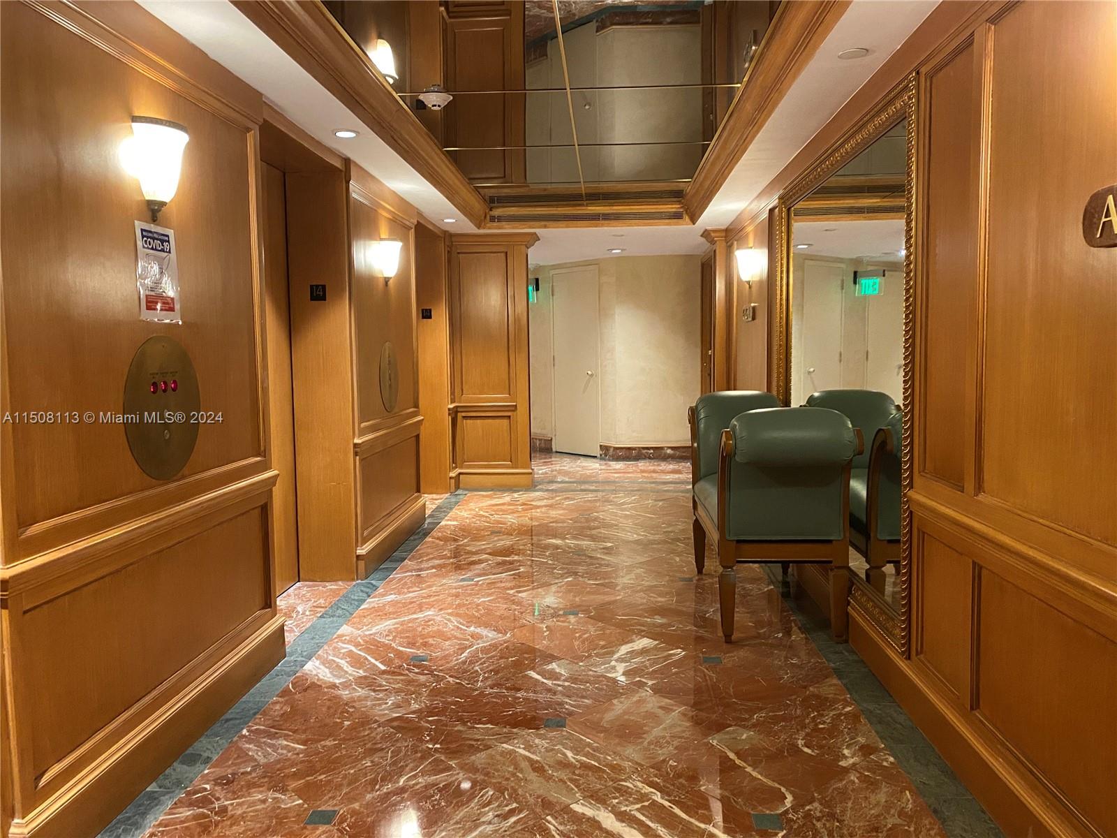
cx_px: 558
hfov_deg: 67.3
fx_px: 839
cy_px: 419
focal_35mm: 26
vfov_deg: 53.1
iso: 500
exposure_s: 1/40
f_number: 1.8
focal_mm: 4.25
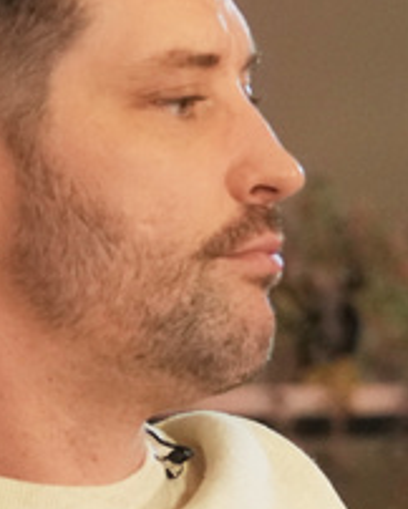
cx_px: 1033
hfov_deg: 3.1
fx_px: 7521
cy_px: 533
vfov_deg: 3.9
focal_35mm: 499
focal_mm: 70
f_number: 3.2
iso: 3200
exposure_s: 1/500
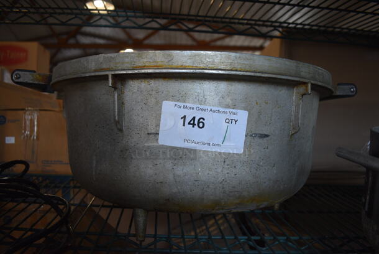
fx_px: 316
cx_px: 190
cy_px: 127
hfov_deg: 61.9
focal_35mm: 30
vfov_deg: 43.7
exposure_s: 1/250
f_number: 3.5
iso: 500
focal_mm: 20
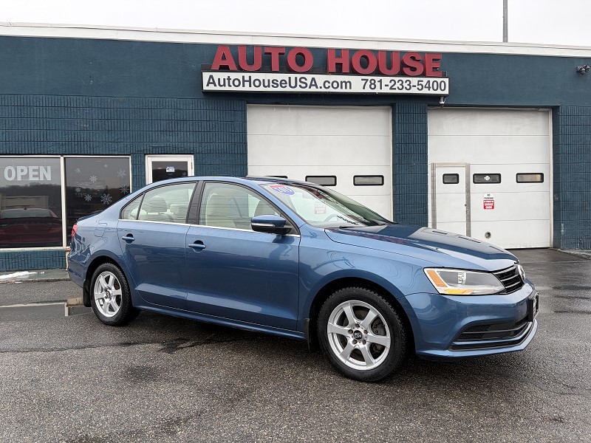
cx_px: 296
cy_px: 222
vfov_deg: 53.1
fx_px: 444
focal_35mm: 26
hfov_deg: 67.3
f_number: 1.6
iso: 40
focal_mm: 5.96
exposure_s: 1/217
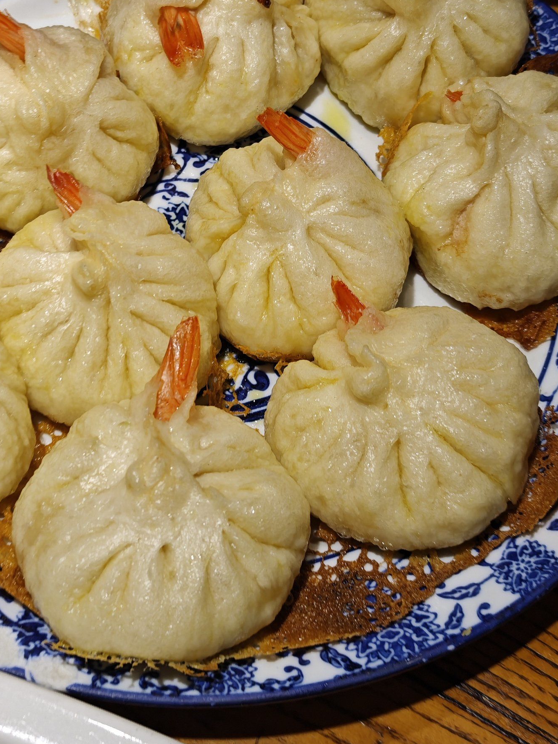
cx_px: 192
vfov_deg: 27.4
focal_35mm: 71
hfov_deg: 20.7
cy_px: 317
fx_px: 1526
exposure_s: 1/100
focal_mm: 8.72
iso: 62
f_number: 2
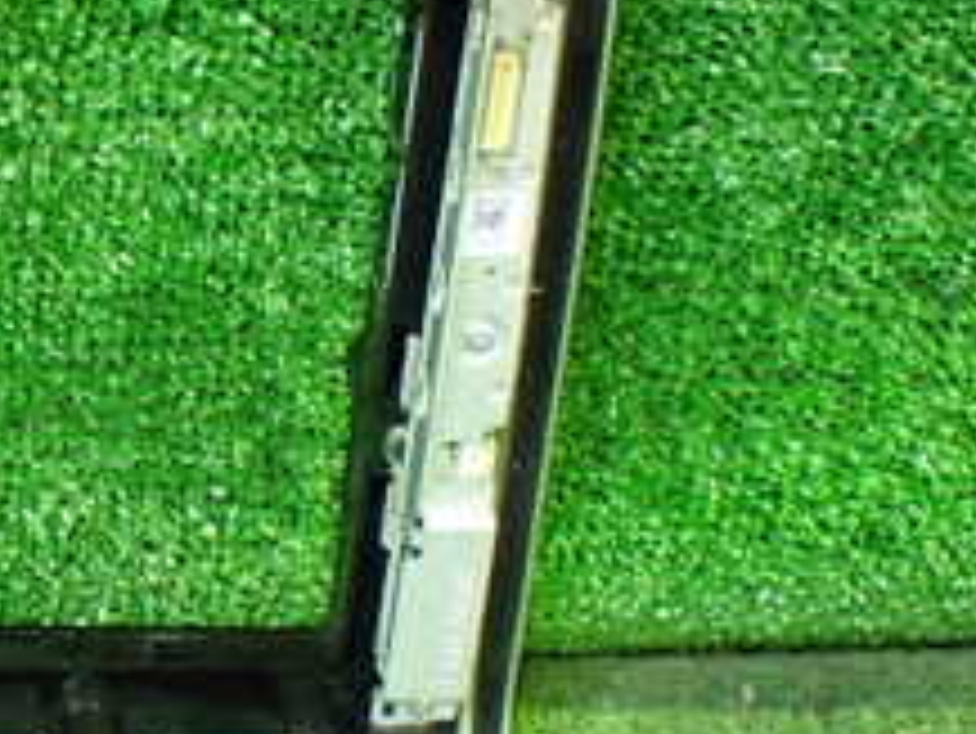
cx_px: -315
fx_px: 2341
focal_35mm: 83
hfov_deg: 21.2
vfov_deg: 17.8
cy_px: 365
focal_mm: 5.4
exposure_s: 1/30
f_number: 2.3
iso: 1000
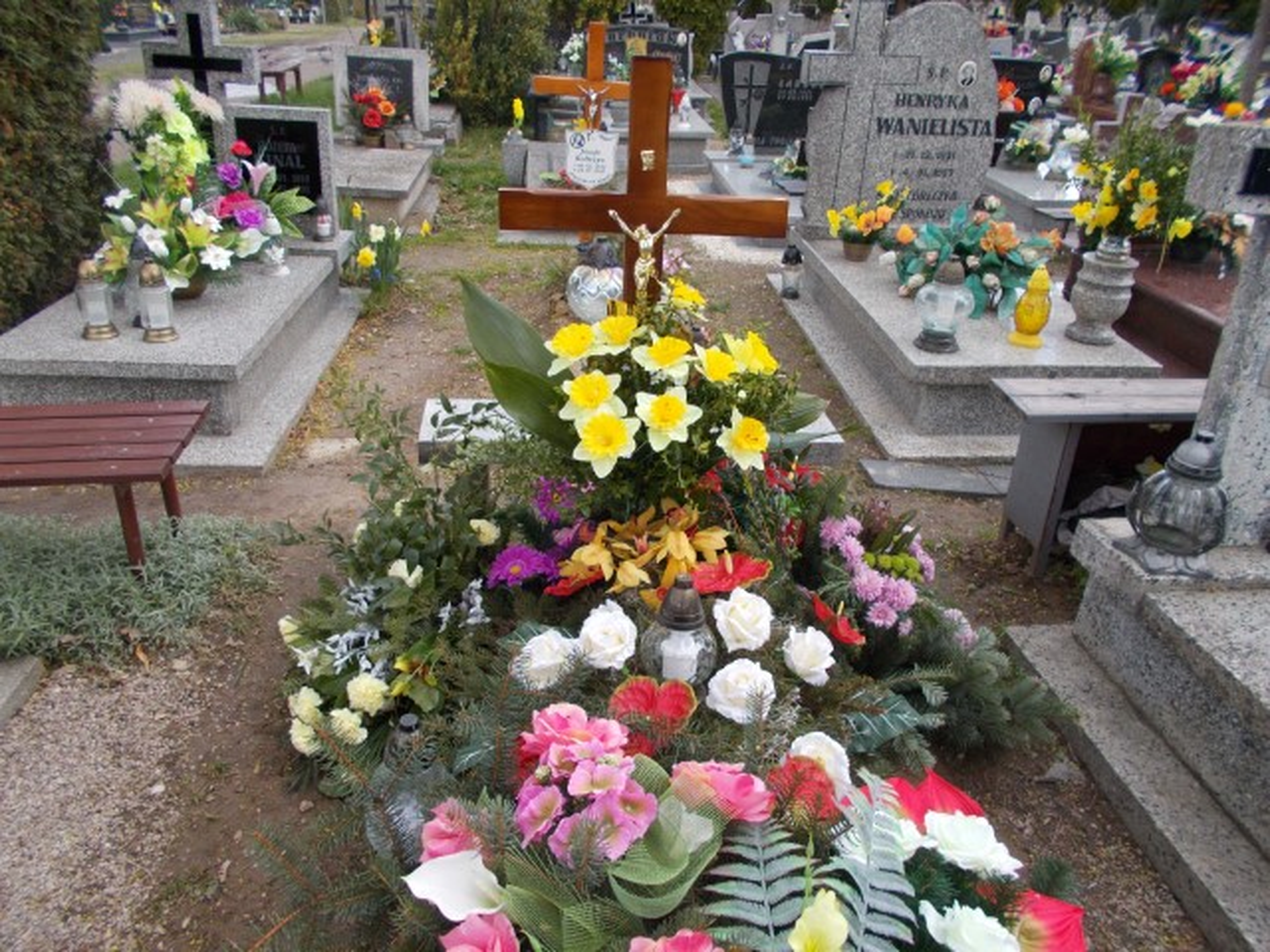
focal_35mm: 26
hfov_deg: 67.3
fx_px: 954
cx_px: 635
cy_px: 476
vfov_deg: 53.1
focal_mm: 4.6
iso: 125
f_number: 3.2
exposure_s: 1/250
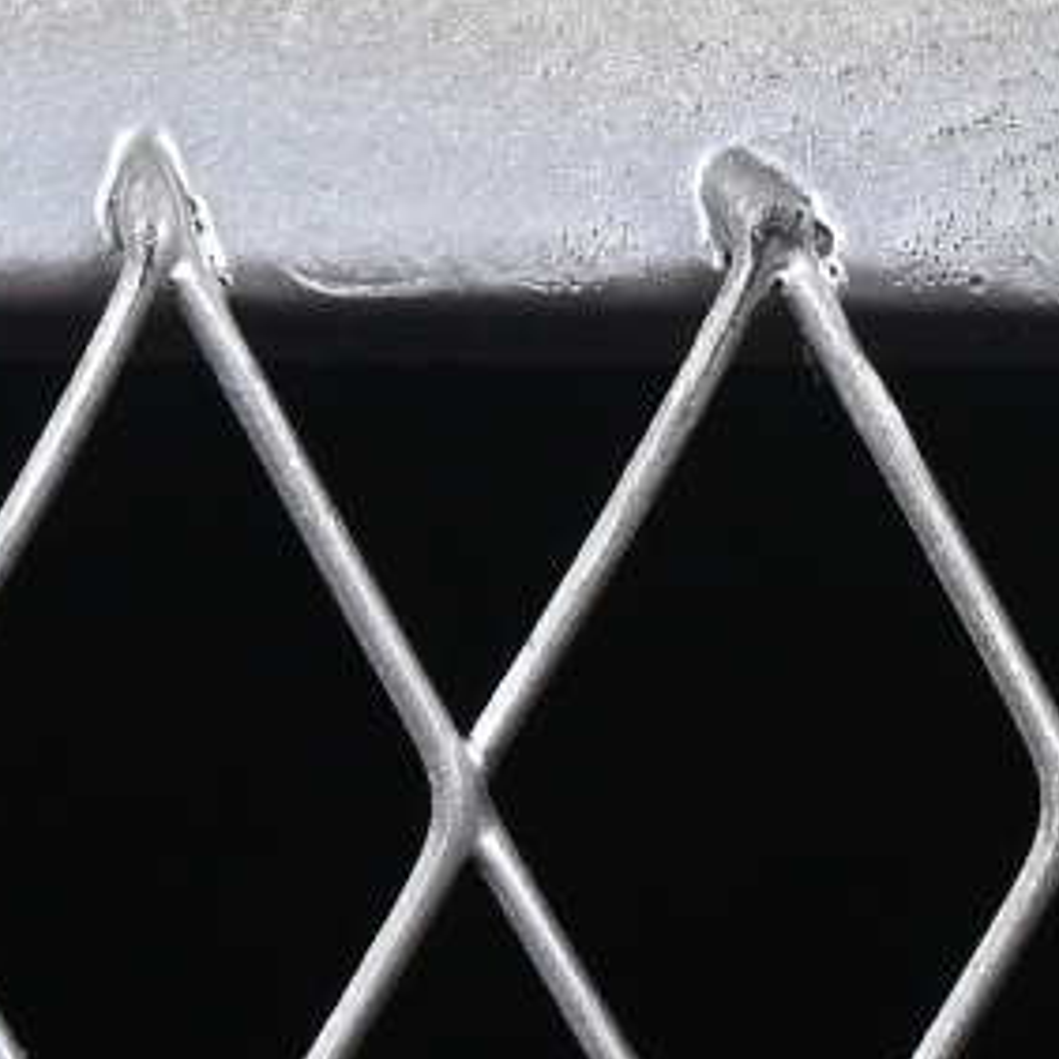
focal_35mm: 629
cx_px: 2110
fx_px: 21771
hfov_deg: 2.8
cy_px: -2208
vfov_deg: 2.7
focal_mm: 50
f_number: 8
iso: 160
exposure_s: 1/80
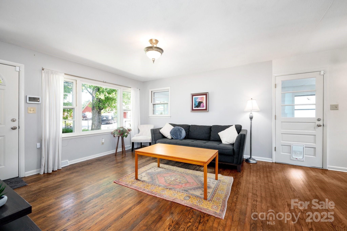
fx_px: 135
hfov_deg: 104.3
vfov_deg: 81.1
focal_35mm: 14
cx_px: 174
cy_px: 116
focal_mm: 14
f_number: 8
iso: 200
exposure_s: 1/40
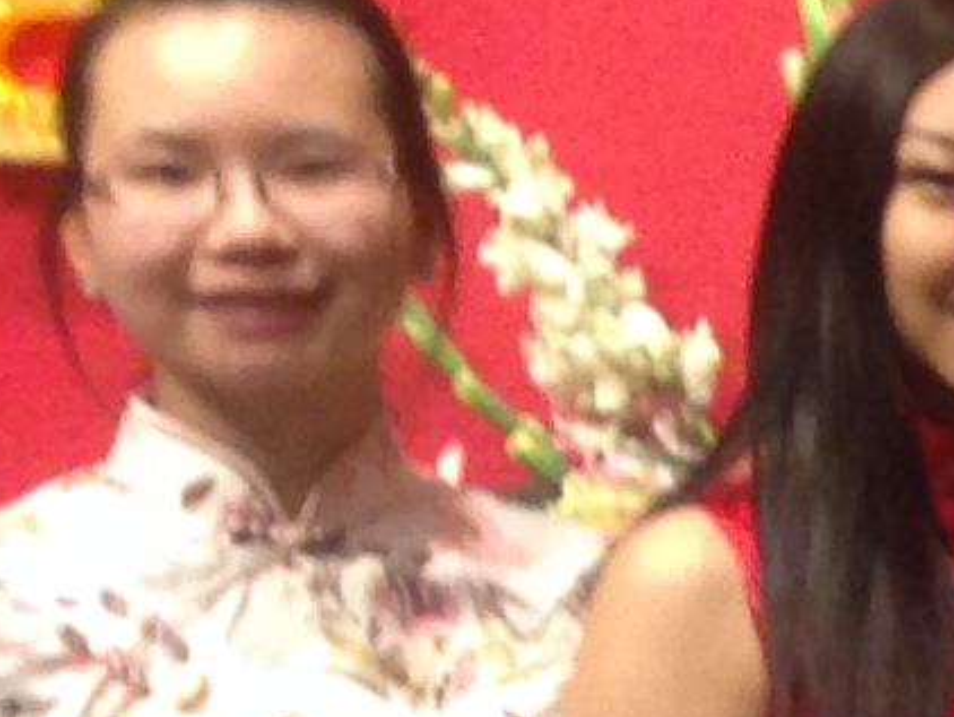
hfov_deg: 6.5
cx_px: 3581
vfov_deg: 5.7
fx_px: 7032
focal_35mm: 255
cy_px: 1380
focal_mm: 4.12
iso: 125
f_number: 2.4
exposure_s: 1/20
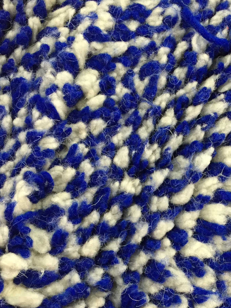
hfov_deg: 26.8
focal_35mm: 53
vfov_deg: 35.7
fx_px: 472
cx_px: 194
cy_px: 214
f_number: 2.2
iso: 250
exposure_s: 1/33
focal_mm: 4.15
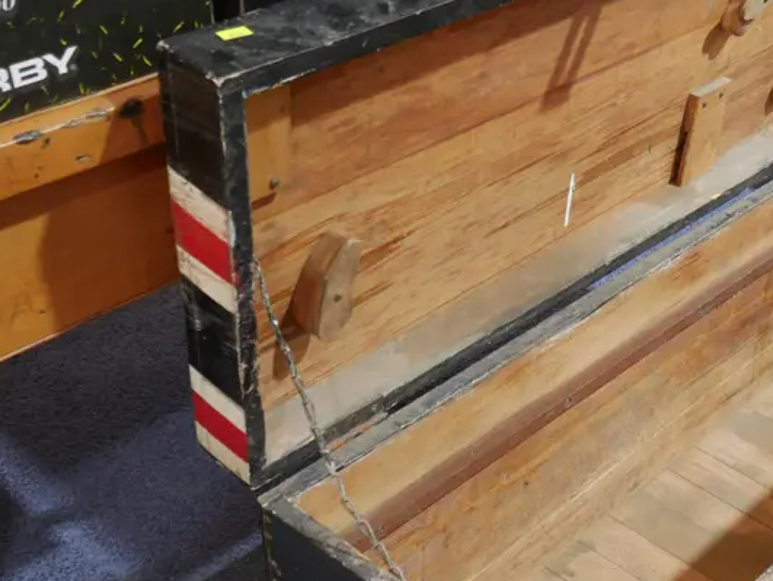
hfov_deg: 34.4
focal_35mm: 54
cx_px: 627
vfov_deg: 26.8
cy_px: 404
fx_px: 1207
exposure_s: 1/60
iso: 1000
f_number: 3.5
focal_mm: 14
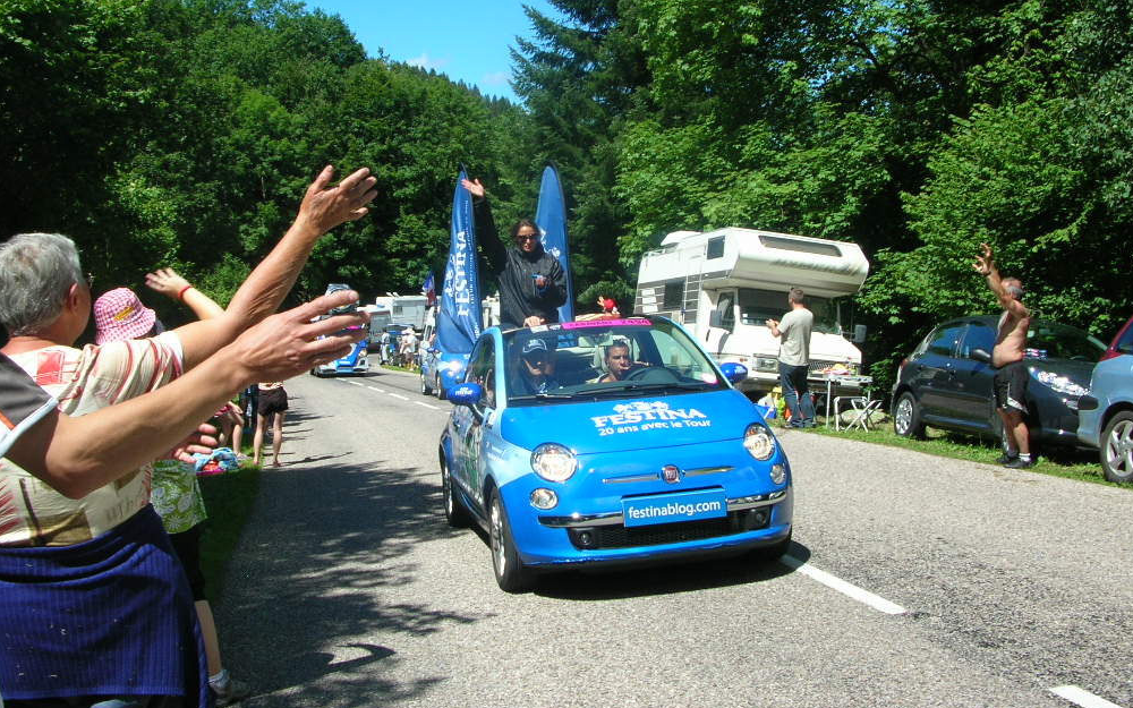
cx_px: 577
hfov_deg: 51.5
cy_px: 280
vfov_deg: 33.5
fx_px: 1173
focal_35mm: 38
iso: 50
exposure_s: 1/207
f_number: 5.6
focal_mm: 5.8
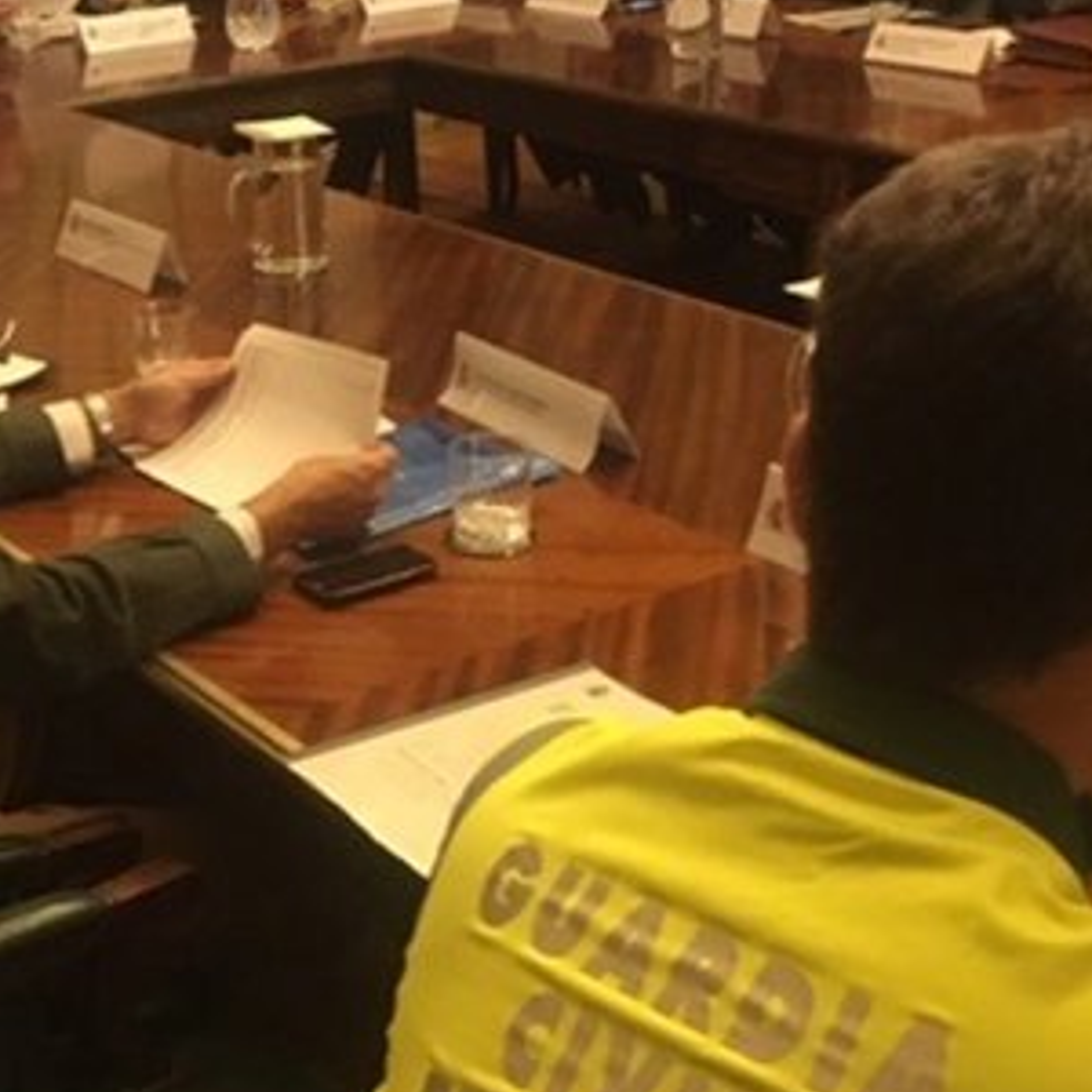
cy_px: 459
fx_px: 2106
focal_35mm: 59
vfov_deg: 29.0
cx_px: 320
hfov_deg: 28.8
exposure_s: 1/17
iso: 250
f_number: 2.2
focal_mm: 4.15
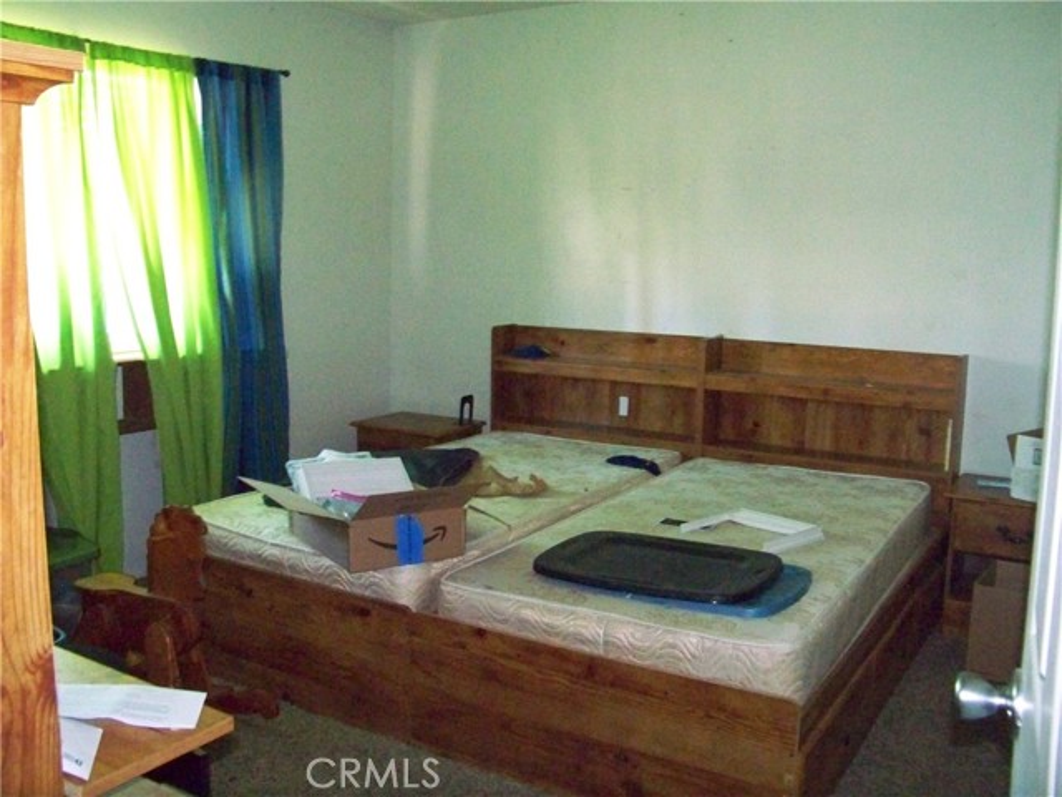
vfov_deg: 42.9
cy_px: 398
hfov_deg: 55.4
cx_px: 531
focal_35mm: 33
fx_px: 1012
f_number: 2.8
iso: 1600
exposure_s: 1/30
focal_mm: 5.85
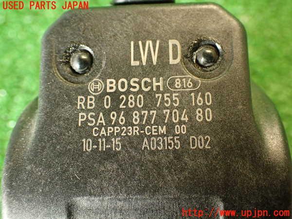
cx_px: 146
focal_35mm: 41
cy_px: 110
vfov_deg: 35.1
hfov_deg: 45.8
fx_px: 346
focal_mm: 7.31
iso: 800
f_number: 2.8
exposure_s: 1/40
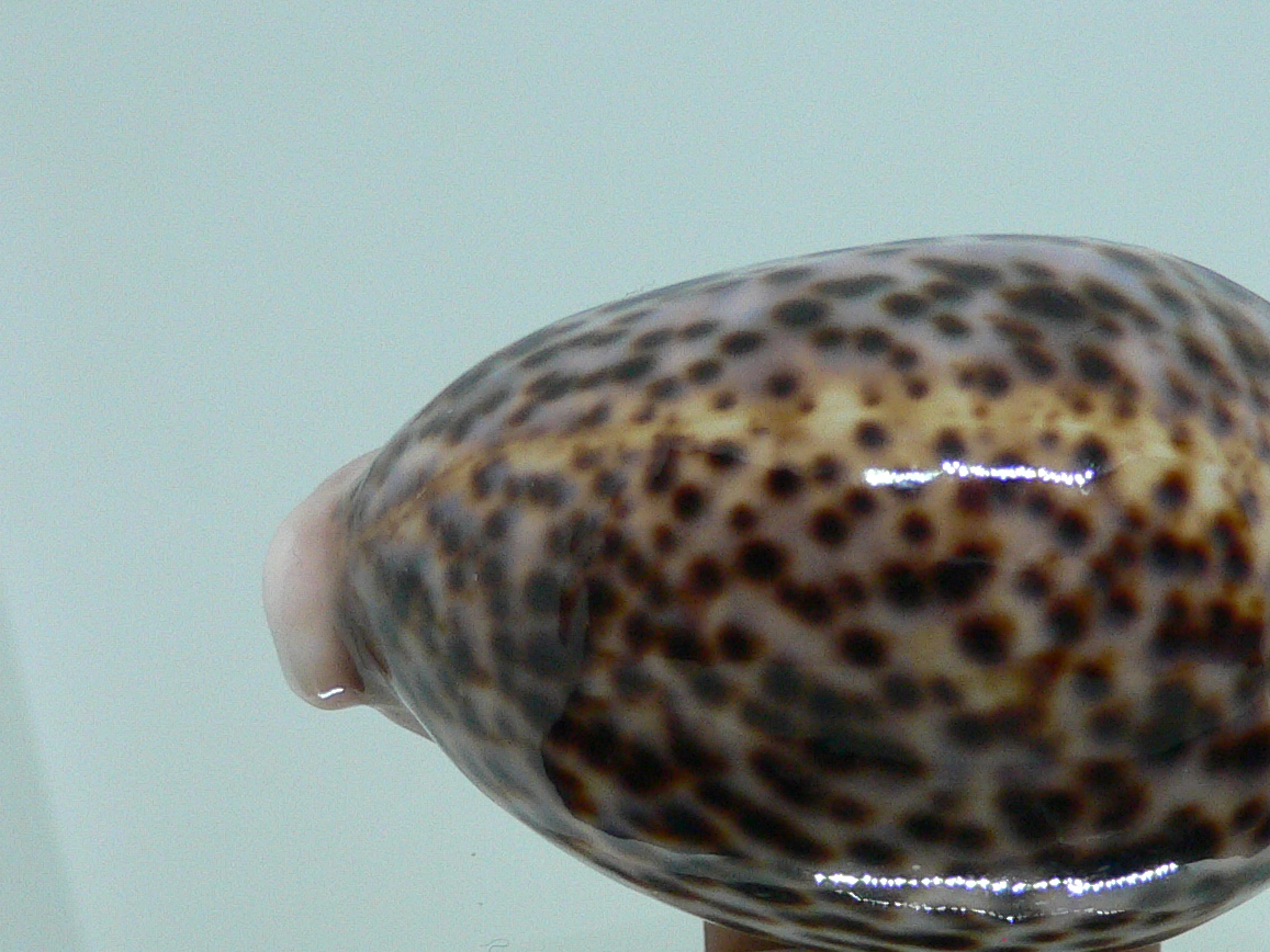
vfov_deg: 23.6
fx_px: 2238
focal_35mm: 61
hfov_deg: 31.3
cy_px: 777
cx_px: 880
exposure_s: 1/60
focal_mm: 4.6
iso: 200
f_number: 2.8
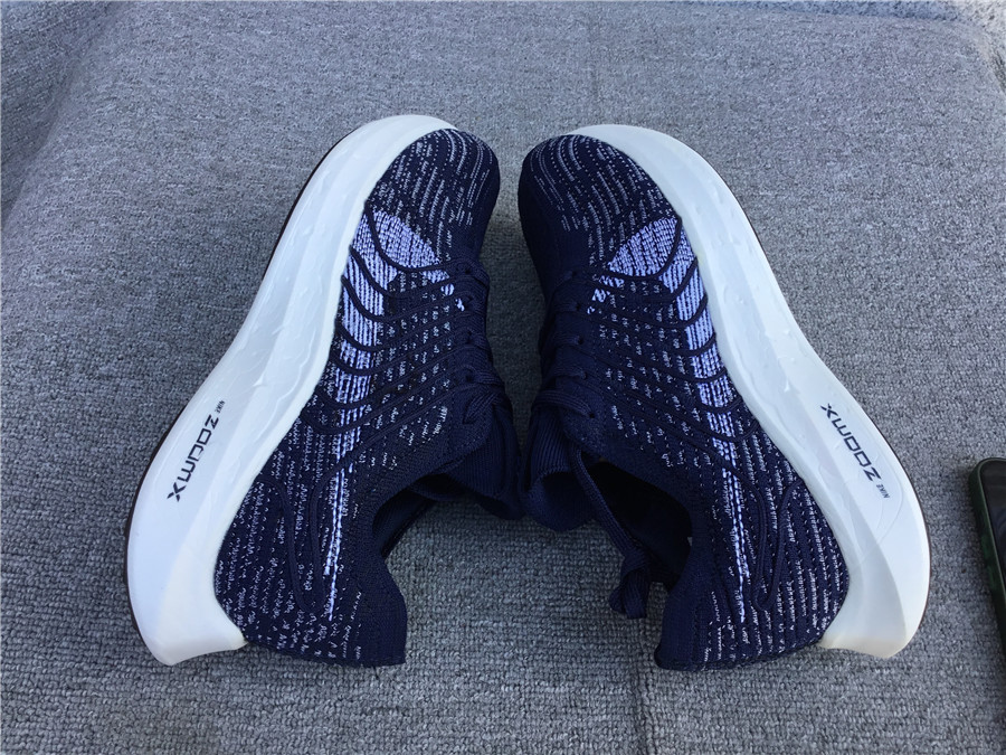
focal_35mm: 31
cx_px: 503
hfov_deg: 58.4
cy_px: 378
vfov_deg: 45.4
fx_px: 901
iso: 25
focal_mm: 3.3
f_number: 2.4
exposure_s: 1/158
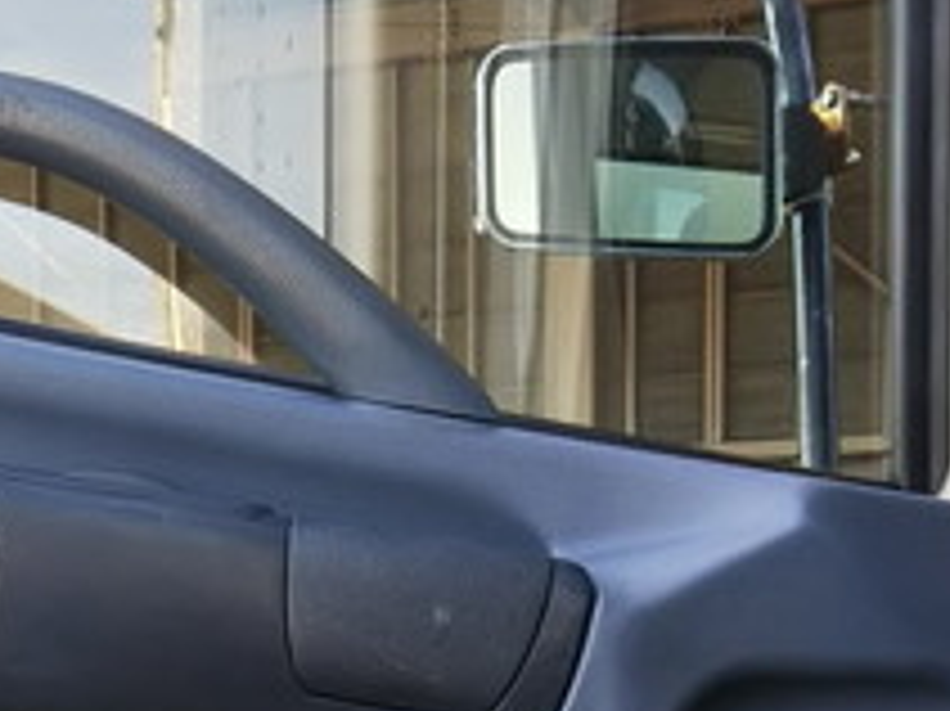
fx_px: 2496
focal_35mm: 91
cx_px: -18
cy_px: 1030
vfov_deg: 15.1
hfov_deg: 20.8
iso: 40
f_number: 2.2
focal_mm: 4
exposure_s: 1/120
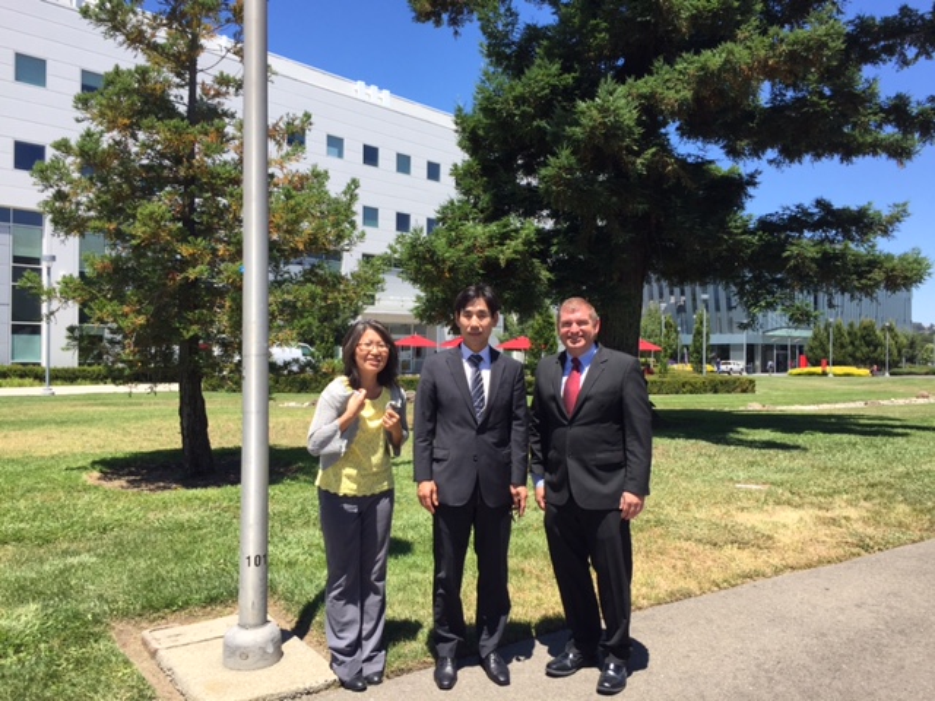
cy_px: 350
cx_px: 468
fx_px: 783
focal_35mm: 29
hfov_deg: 61.7
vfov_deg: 48.2
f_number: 2.2
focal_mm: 4.15
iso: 32
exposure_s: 1/1236
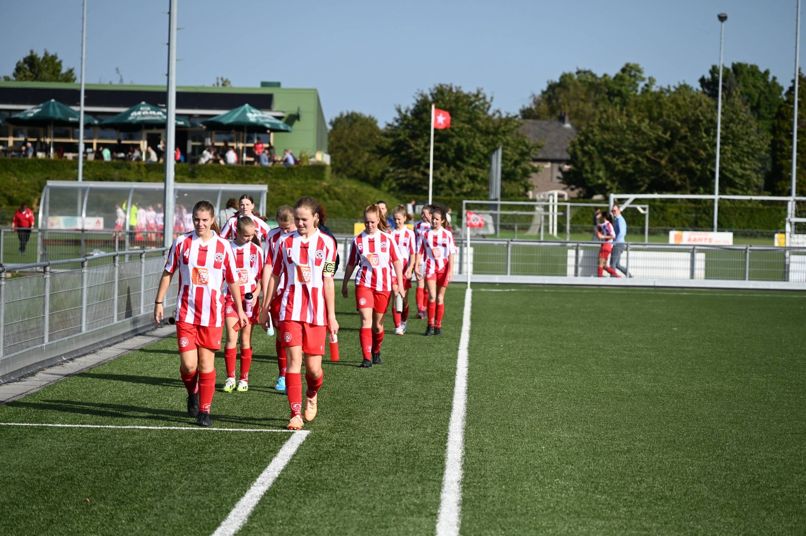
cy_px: 268
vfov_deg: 11.4
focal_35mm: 120
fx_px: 2684
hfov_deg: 17.1
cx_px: 403
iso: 500
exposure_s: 1/6400
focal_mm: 120
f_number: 4
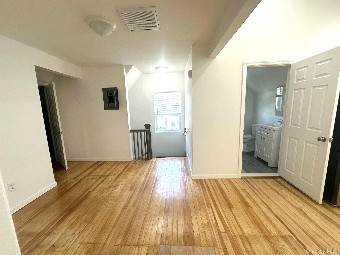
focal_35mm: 14
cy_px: 128
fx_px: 138
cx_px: 170
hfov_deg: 102.1
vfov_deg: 85.7
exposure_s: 1/120
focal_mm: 2.22
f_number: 2.2
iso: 100
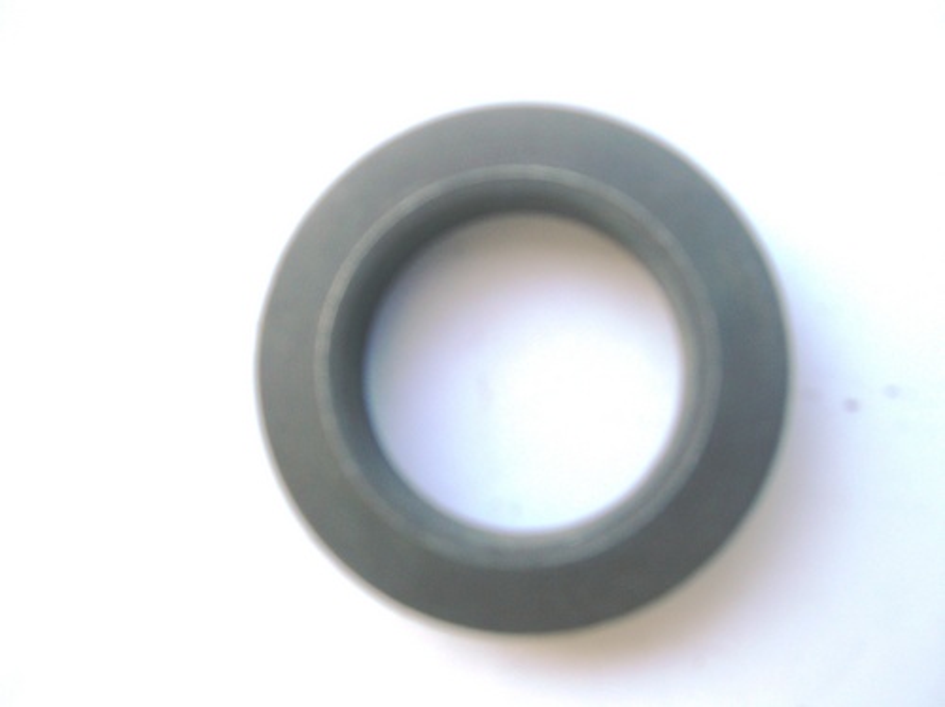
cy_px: 354
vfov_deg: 41.7
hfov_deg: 54.0
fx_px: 927
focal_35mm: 34
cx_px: 472
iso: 50
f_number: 4.9
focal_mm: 5.7
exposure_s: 1/81.3
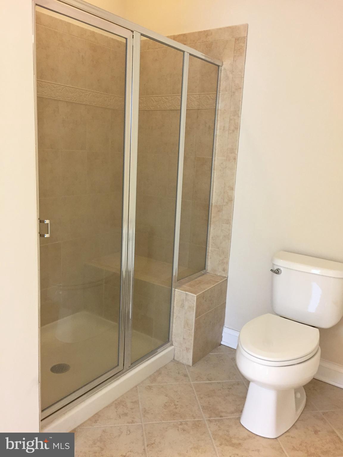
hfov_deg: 48.2
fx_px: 383
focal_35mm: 29
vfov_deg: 61.7
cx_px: 172
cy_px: 228
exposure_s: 1/30
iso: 125
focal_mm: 4.15
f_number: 2.2
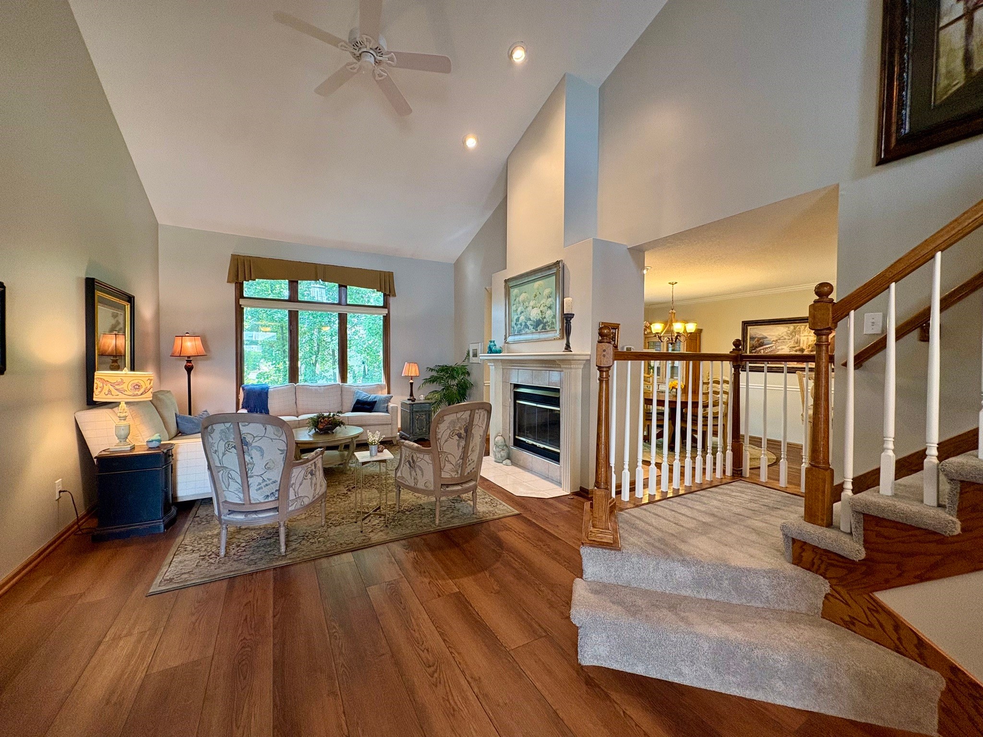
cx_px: 492
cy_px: 368
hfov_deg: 102.1
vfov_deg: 85.7
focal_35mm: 14
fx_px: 398
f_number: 2.2
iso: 250
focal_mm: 2.22
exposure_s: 1/60
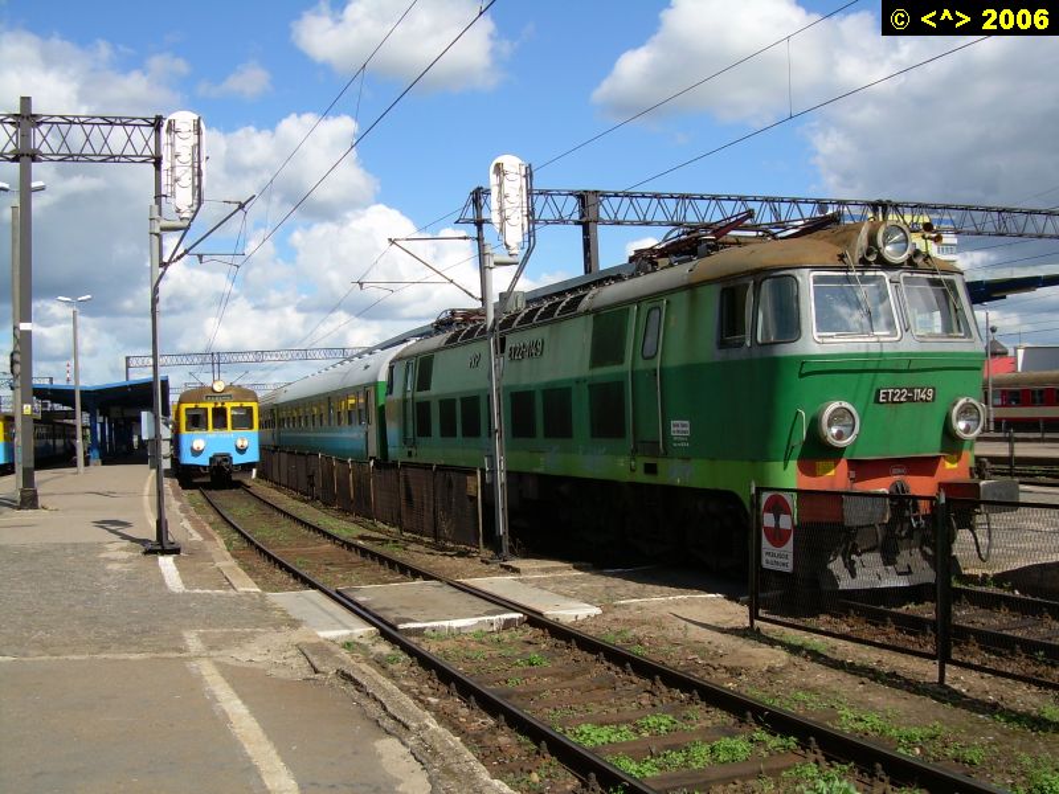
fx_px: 1163
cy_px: 397
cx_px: 530
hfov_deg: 49.0
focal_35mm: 38
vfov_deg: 37.7
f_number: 4.6
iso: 50
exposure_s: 1/500
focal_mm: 6.3
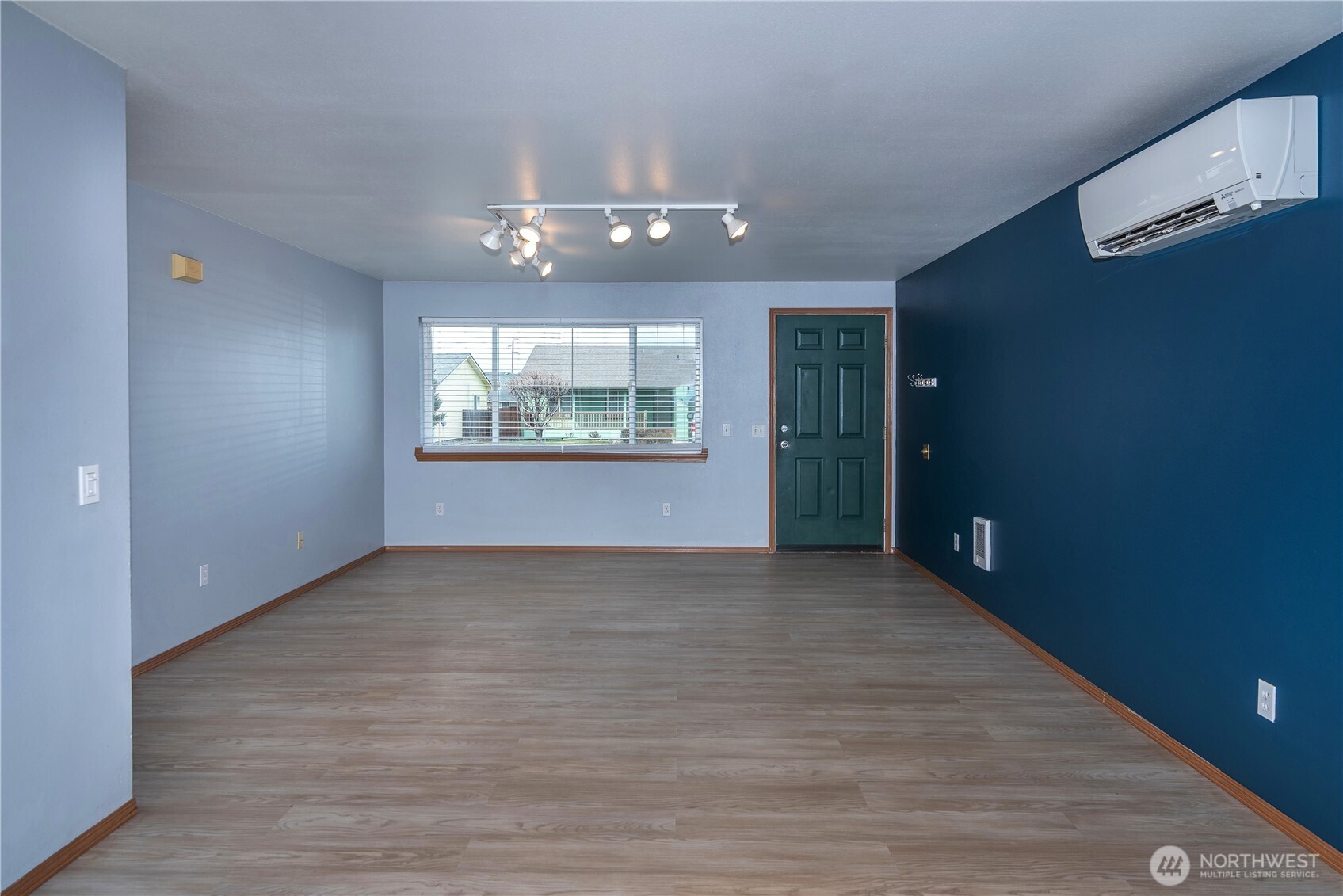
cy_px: 448
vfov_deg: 57.3
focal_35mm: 22
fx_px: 821
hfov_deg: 78.6
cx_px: 672
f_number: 7.1
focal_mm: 22
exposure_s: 1/160
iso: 200
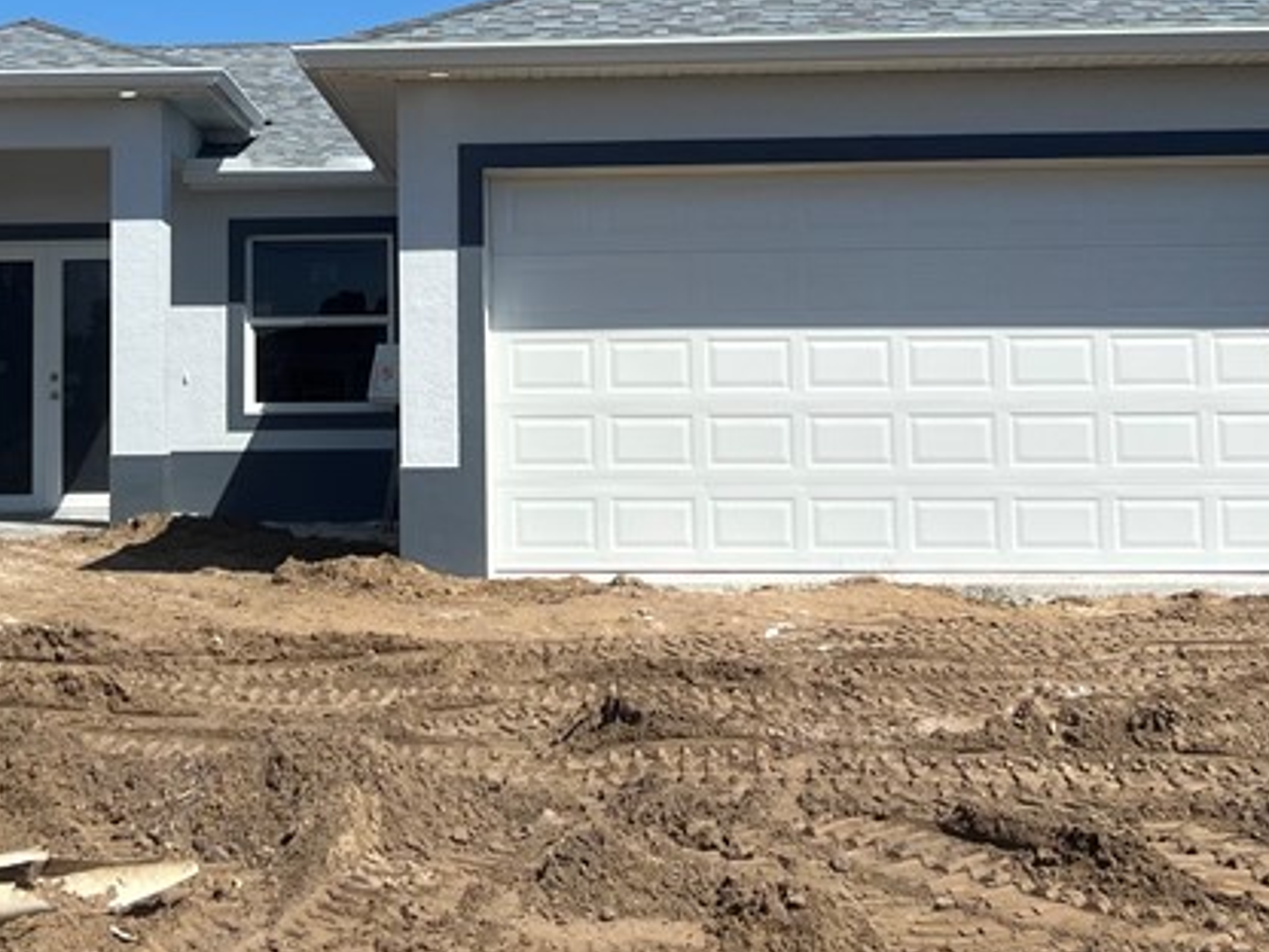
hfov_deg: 29.9
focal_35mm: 64
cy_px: 207
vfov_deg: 22.7
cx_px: 375
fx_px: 2346
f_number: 1.5
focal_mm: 5.7
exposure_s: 1/5882
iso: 50
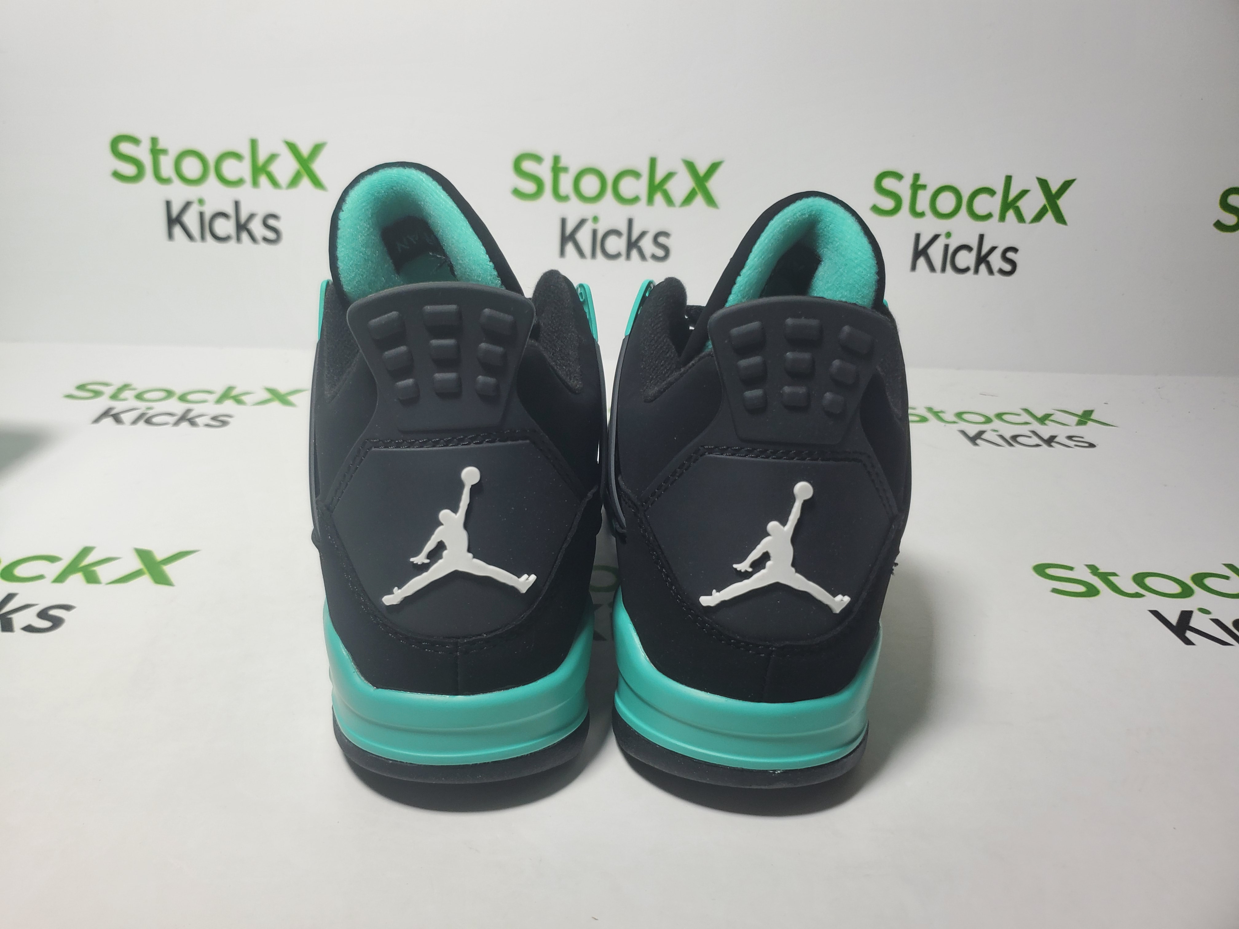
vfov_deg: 53.1
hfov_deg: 67.3
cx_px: 620
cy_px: 464
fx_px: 931
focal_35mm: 26
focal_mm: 4.3
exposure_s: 1/371
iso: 50
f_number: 1.5
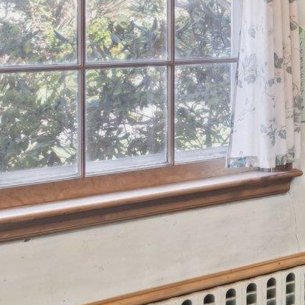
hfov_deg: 16.9
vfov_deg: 22.5
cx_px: 615
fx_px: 748
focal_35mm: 75
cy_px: 32
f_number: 5
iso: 250
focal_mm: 17
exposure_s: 1/8
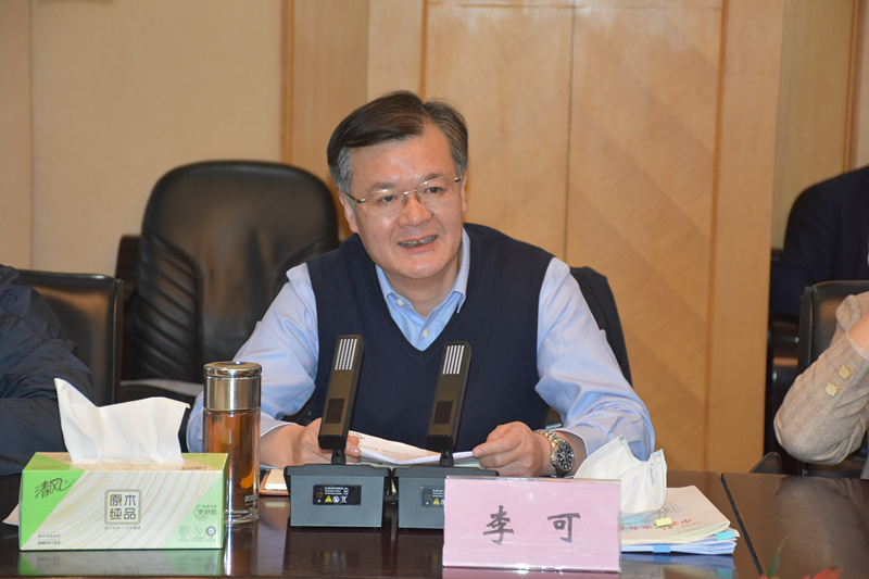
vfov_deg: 13.0
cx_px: 434
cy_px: 290
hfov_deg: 19.5
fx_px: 2534
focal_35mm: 105
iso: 1250
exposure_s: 1/60
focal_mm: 70
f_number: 5
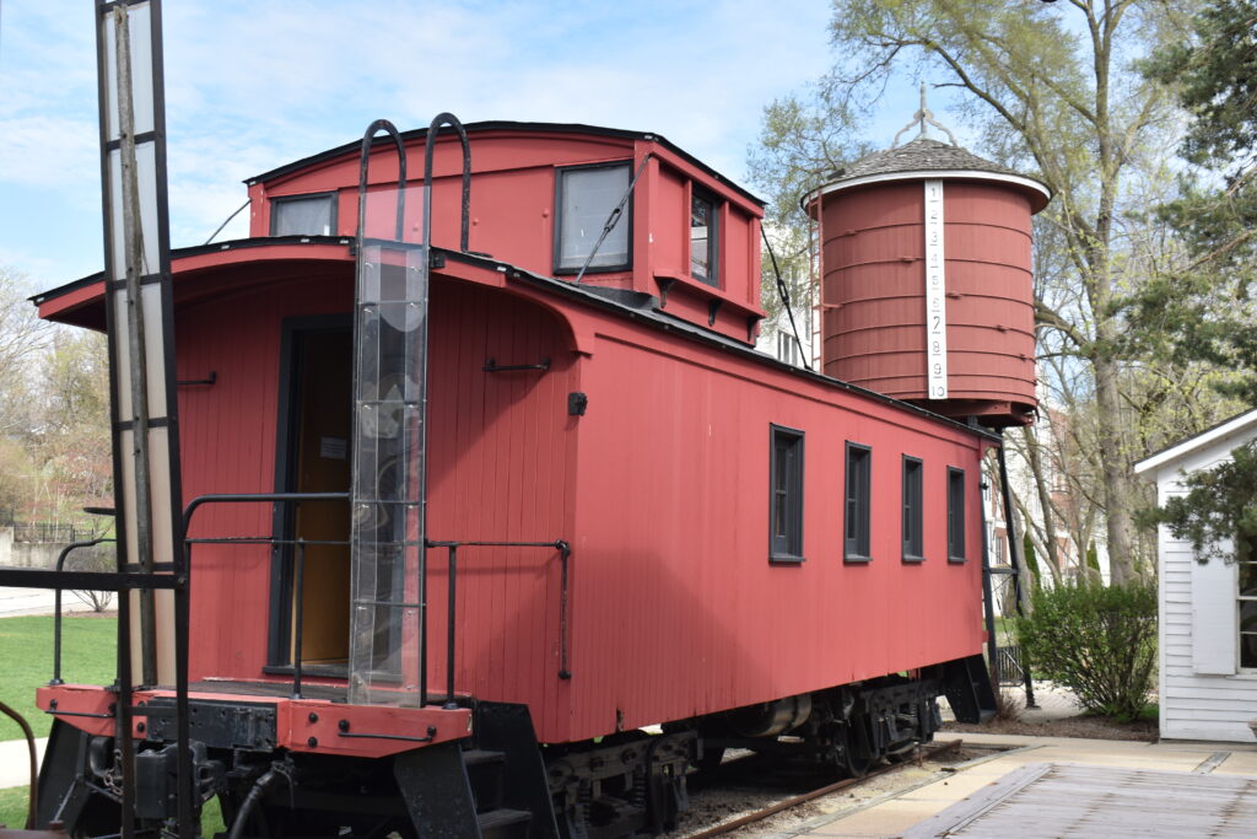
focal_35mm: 45
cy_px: 420
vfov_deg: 29.9
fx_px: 1571
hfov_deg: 43.6
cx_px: 628
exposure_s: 1/250
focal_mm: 30
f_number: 8
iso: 200
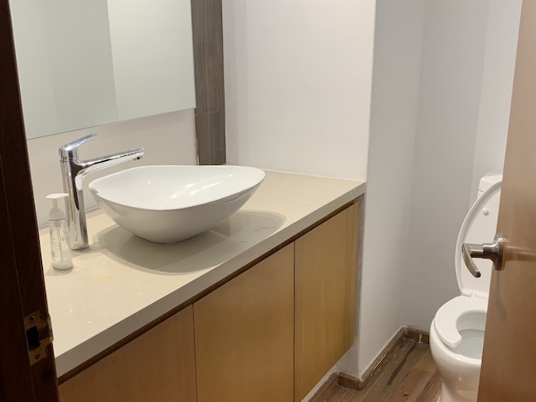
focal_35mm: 41
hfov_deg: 45.8
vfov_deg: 34.9
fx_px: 635
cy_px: 261
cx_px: 282
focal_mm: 4.25
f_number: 1.8
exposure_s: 1/60
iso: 64
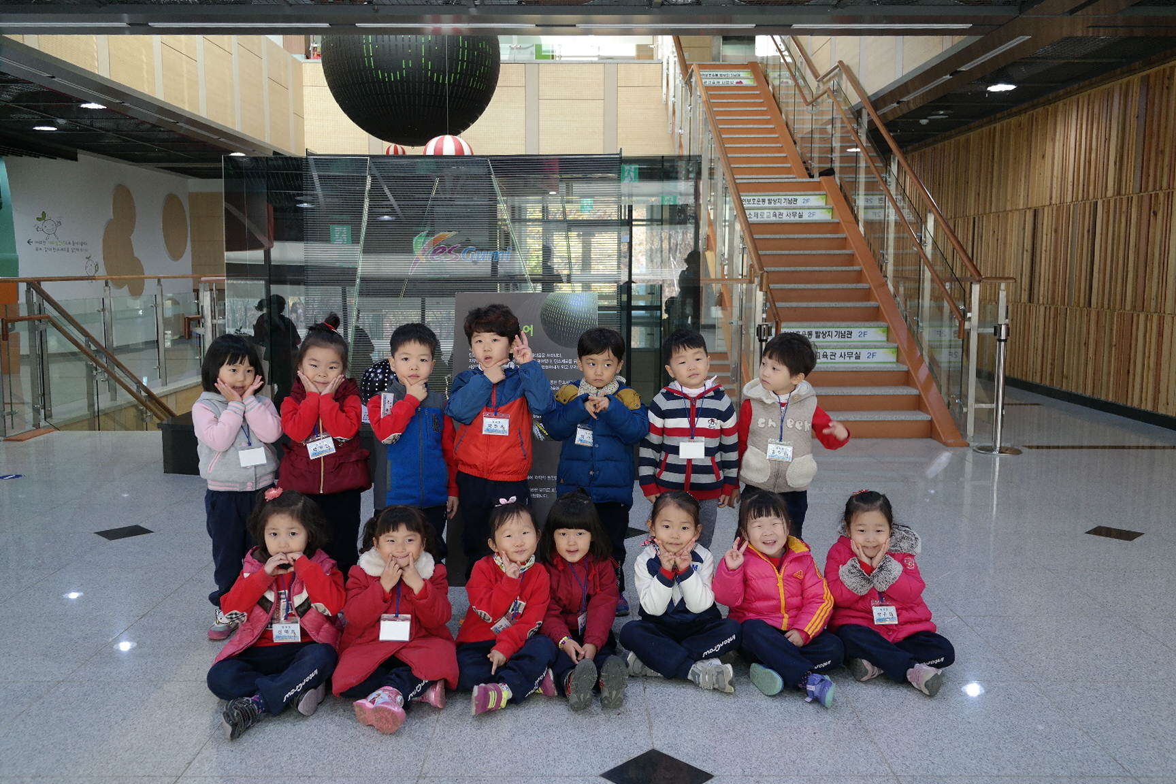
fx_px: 980
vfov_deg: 43.6
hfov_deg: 61.9
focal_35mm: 30
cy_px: 392
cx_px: 588
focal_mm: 20
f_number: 3.5
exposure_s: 1/40
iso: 400
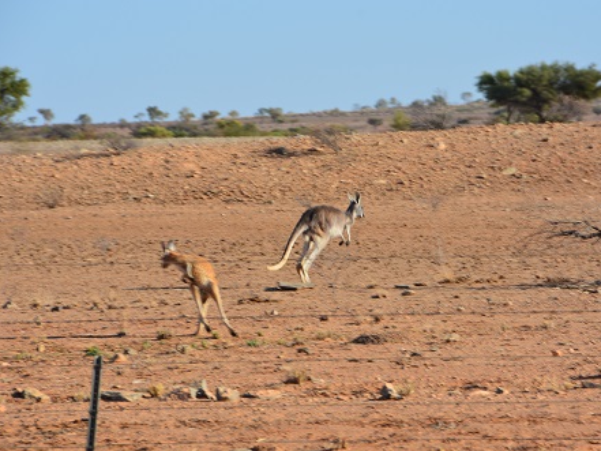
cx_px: 331
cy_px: 226
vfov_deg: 4.5
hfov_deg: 6.1
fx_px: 5679
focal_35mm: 327
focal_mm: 200
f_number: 11
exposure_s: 1/125
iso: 110
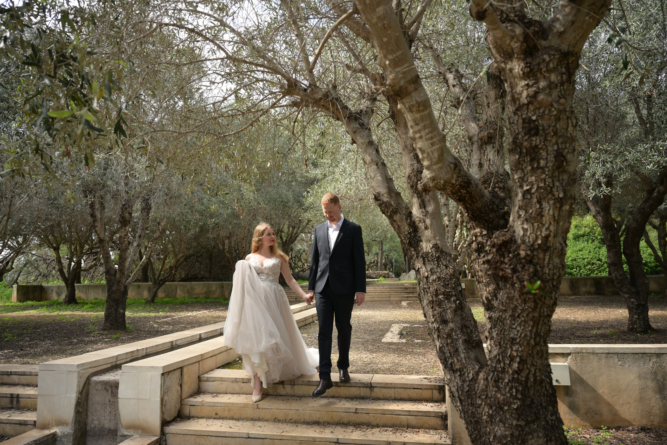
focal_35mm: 24
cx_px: 334
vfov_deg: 53.2
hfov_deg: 73.7
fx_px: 445
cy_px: 222
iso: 125
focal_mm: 24
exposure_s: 1/320
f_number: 3.5
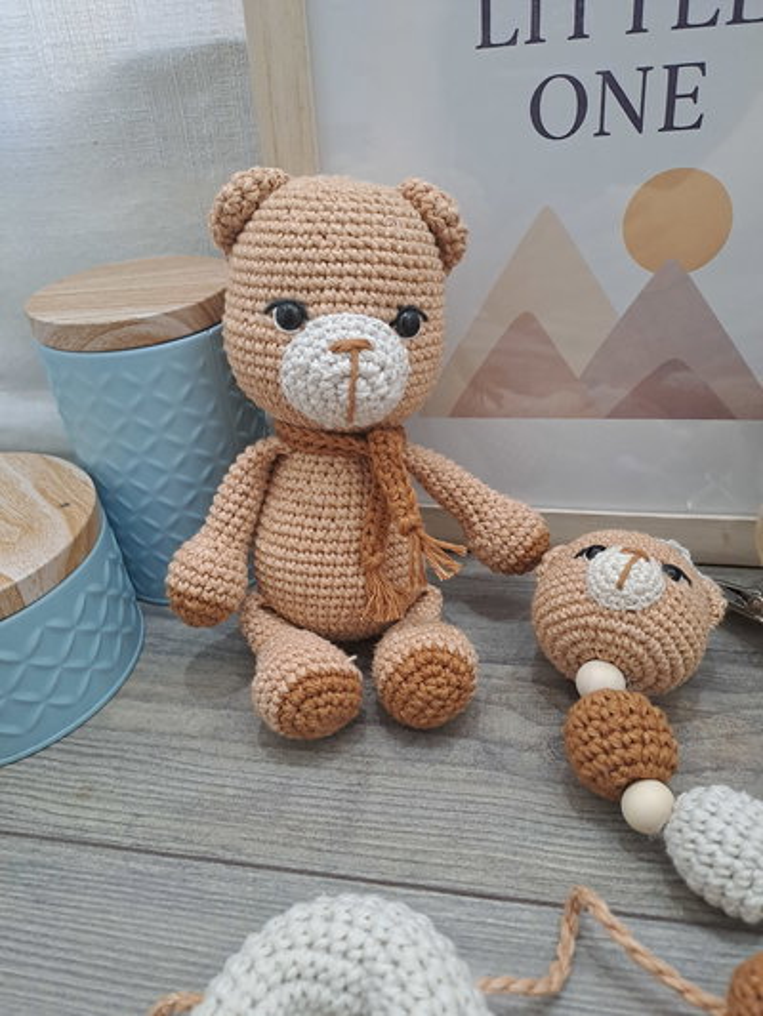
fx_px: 734
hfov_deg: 54.9
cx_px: 382
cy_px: 508
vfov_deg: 69.4
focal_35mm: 25
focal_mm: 4.65
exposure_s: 1/33
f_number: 1.8
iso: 320
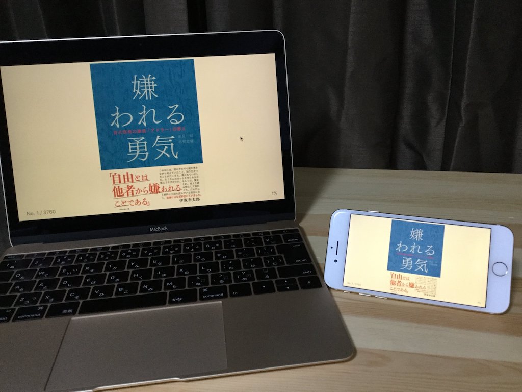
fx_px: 467
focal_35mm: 31
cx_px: 261
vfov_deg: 45.4
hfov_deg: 58.4
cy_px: 196
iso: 125
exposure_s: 1/30
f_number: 2.4
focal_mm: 3.3
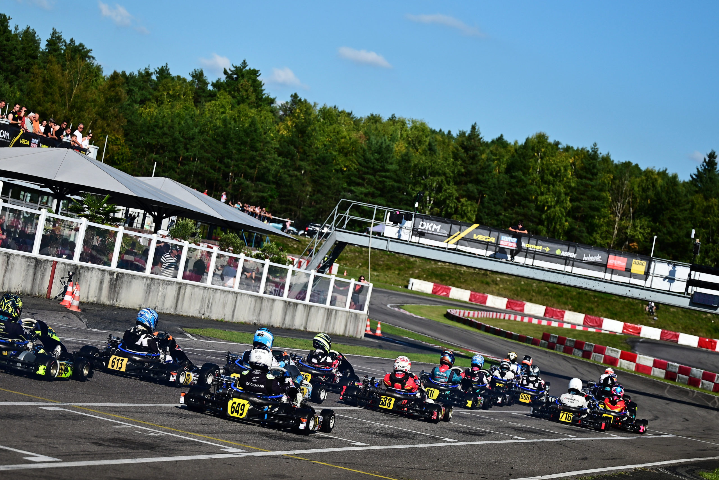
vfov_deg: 13.0
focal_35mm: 105
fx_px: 2097
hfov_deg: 19.5
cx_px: 360
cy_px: 240
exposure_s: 1/5000
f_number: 2.8
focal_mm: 70
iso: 125
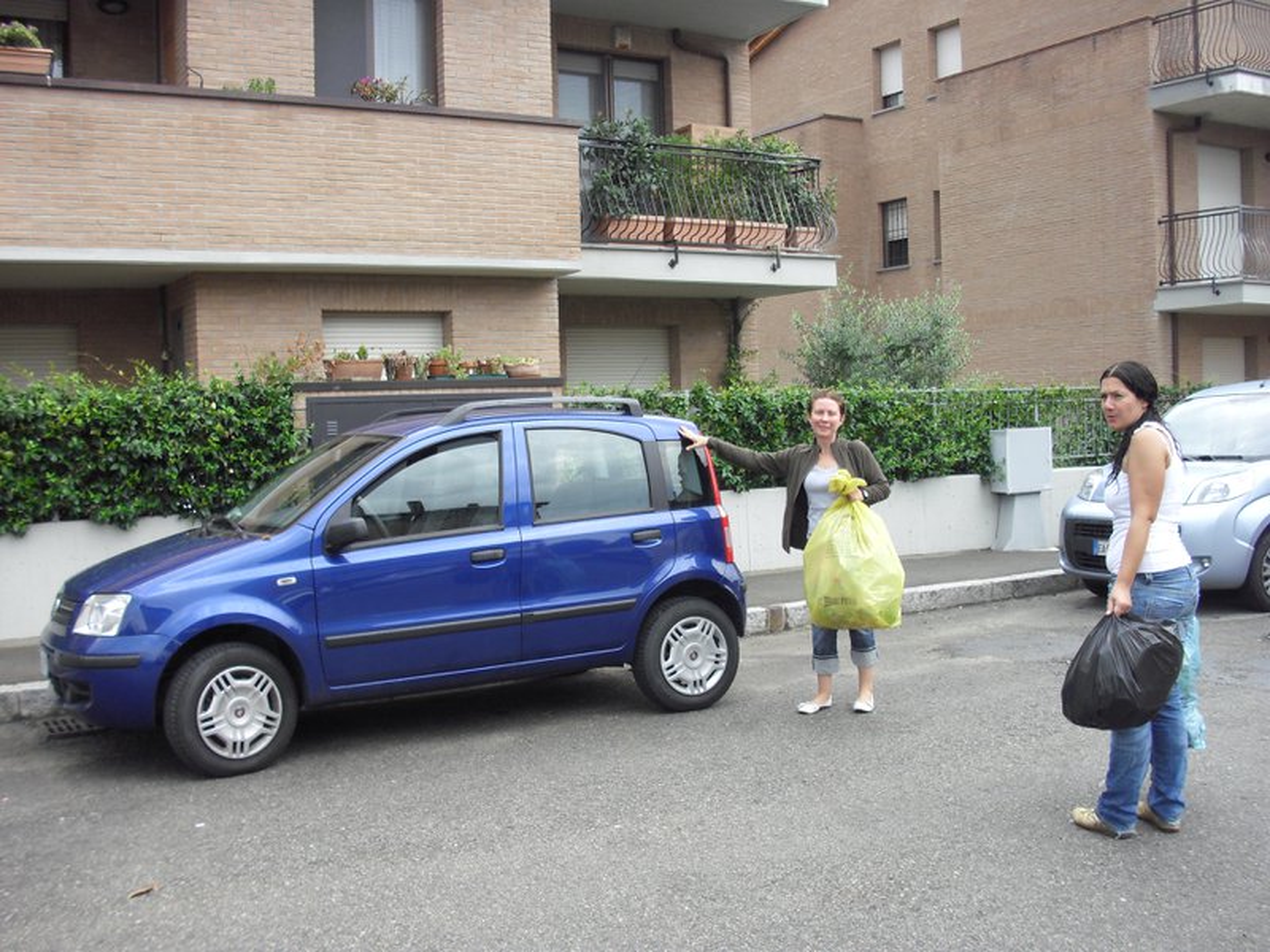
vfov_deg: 37.7
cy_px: 476
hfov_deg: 49.0
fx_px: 1394
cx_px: 635
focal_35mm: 38
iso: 100
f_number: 2.8
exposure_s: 1/160
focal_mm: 6.2
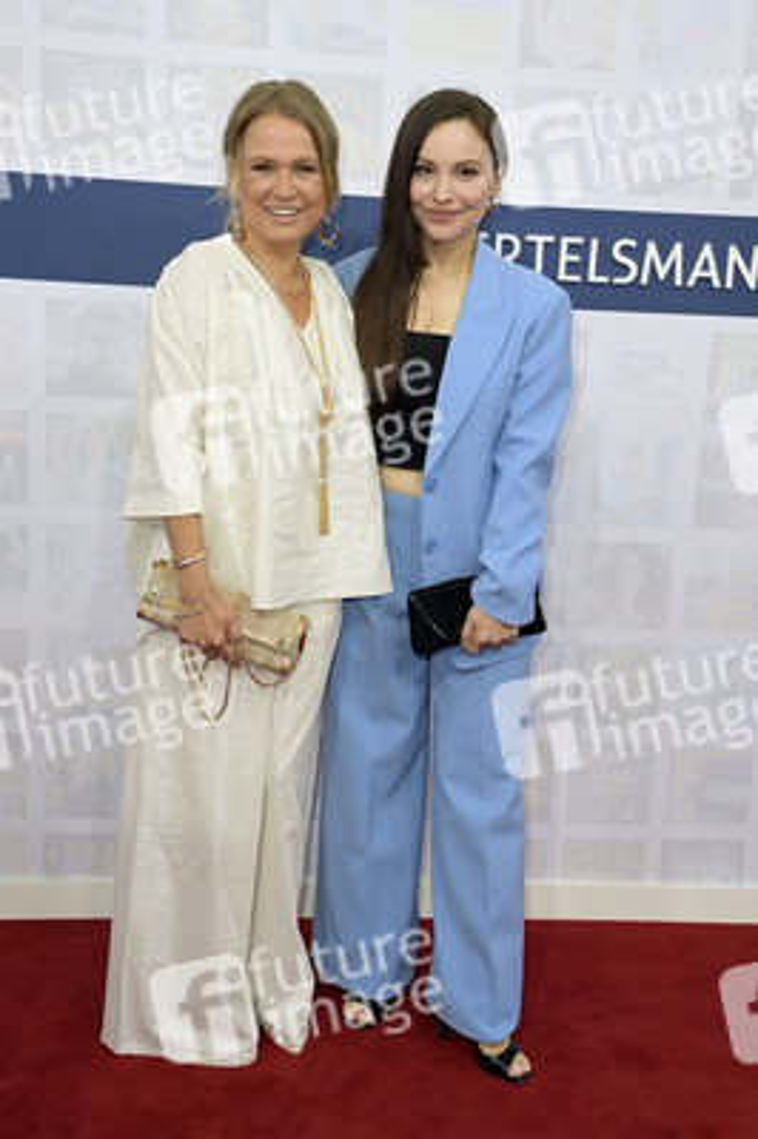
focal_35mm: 44
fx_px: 1392
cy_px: 570
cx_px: 379
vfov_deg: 44.5
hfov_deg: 30.5
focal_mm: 44
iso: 640
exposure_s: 1/125
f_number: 7.1
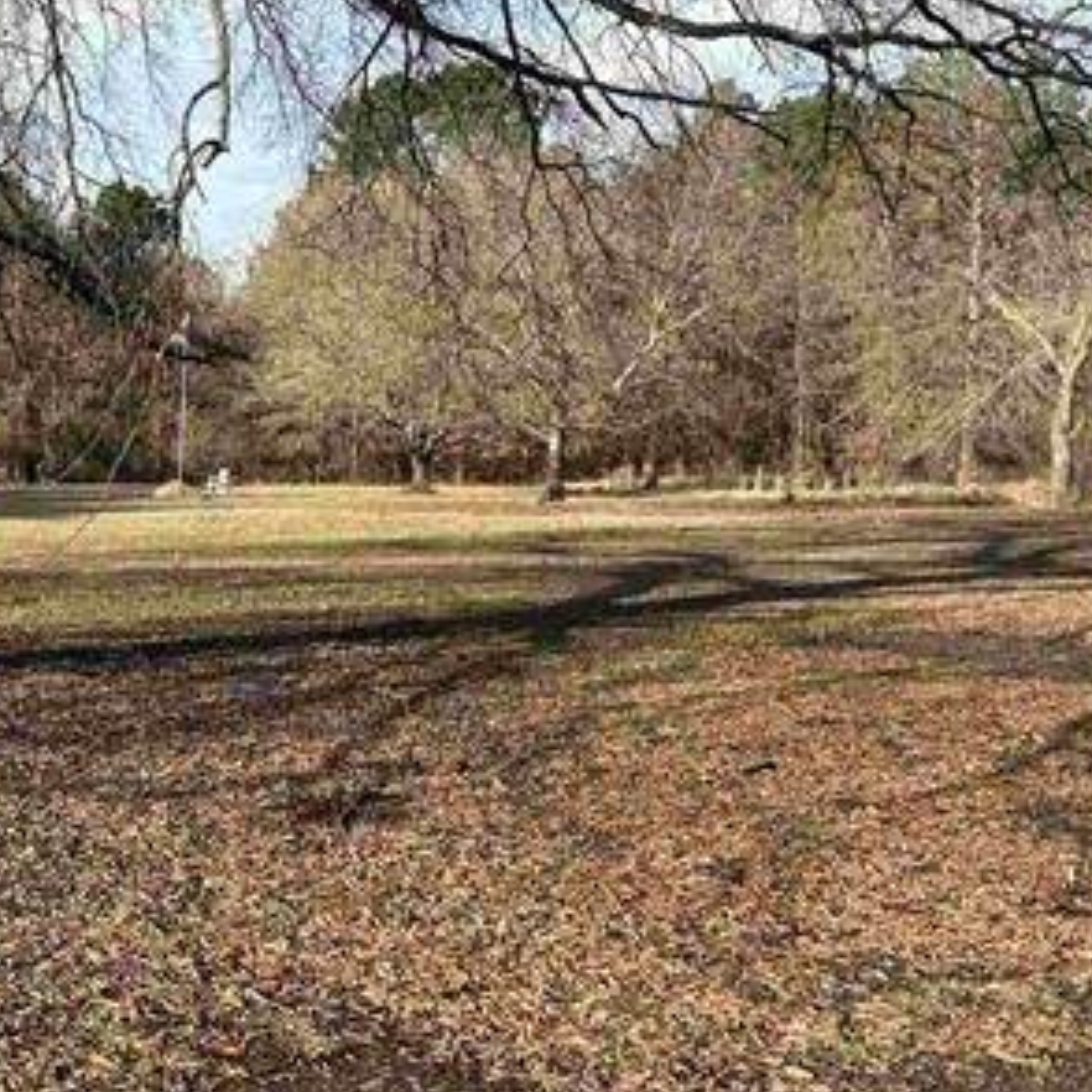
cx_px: 7
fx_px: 1785
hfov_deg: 31.5
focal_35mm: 50
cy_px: 520
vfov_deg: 34.0
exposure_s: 1/1451
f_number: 1.6
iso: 50
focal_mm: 5.96
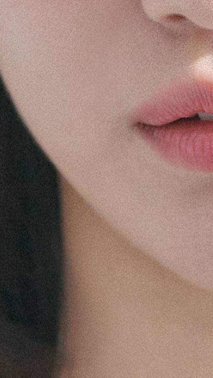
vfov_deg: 2.8
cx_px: 355
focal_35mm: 774
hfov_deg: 1.6
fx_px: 7768
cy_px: 107
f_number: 3.5
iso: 160
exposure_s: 1/125
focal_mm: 112
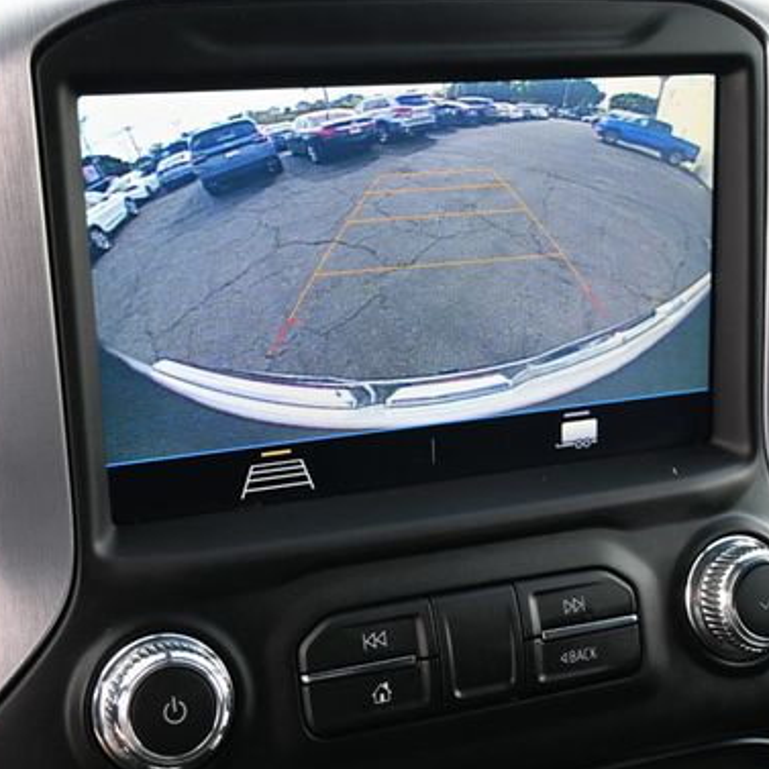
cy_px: 361
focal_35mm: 50
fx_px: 1250
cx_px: 396
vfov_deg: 34.2
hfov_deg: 34.2
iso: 400
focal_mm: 23
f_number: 4.2
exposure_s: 1/125
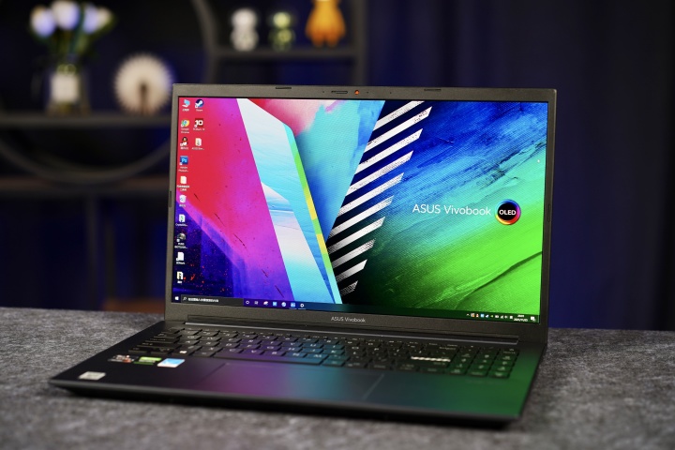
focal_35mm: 55
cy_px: 225
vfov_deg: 24.6
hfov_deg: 36.2
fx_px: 1031
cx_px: 338
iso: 64
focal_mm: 55
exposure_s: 1/30
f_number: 2.8
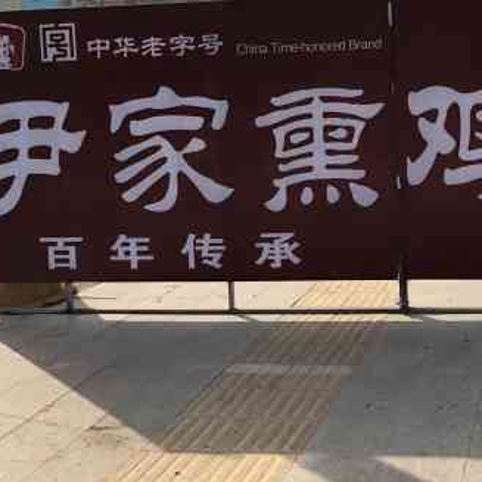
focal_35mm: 53
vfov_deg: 31.5
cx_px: 432
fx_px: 835
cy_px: 104
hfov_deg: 30.8
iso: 20
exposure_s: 1/2525
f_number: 1.8
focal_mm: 3.99
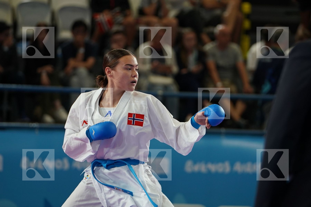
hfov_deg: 8.5
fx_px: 2082
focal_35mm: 241
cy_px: 104
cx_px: 156
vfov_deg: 5.7
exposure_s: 1/1000
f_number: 2.8
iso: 1000
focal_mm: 161
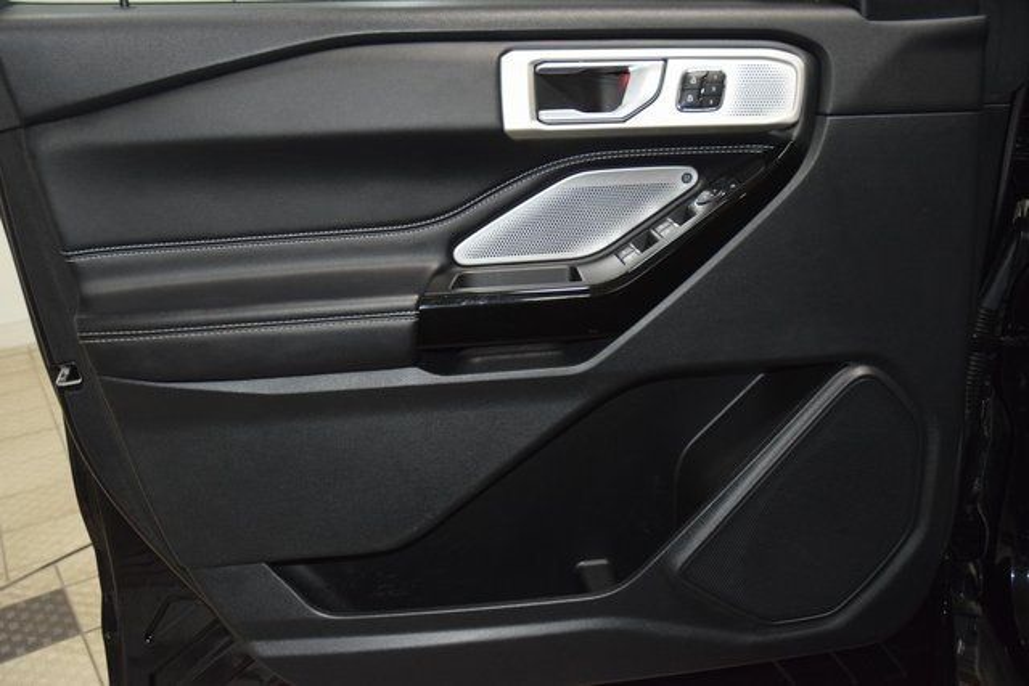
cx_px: 514
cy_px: 343
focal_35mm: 36
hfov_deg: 53.1
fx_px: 1029
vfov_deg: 36.9
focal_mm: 24
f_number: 3.8
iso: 2200
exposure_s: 1/125
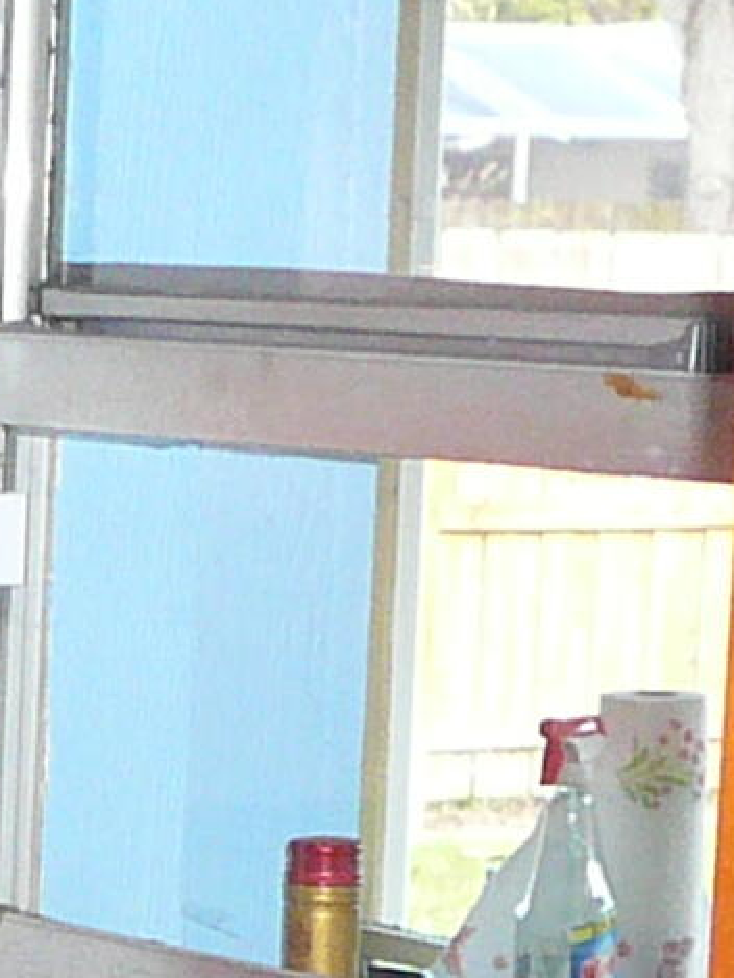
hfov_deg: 7.6
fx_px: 5398
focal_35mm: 191
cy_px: 1729
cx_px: -567
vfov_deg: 9.8
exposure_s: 1/30
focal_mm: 5.2
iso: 200
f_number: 2.8
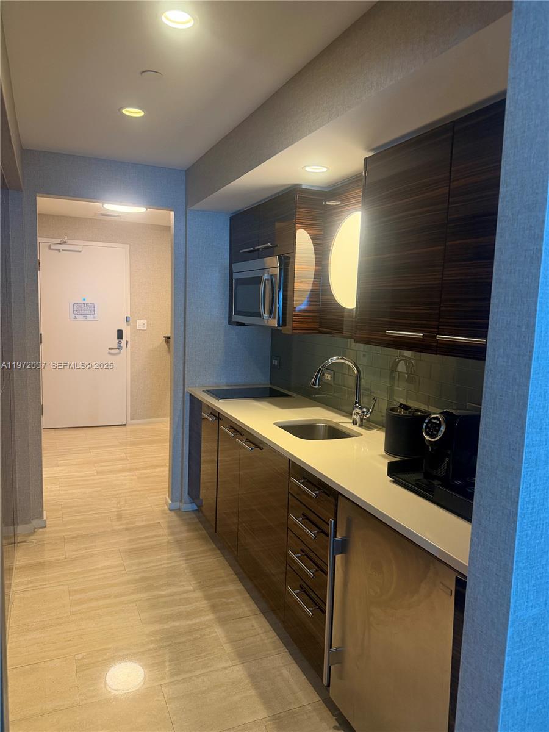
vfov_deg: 71.6
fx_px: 508
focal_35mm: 24
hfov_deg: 56.8
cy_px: 366
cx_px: 274
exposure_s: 1/60
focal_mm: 6.76
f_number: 1.78
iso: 320
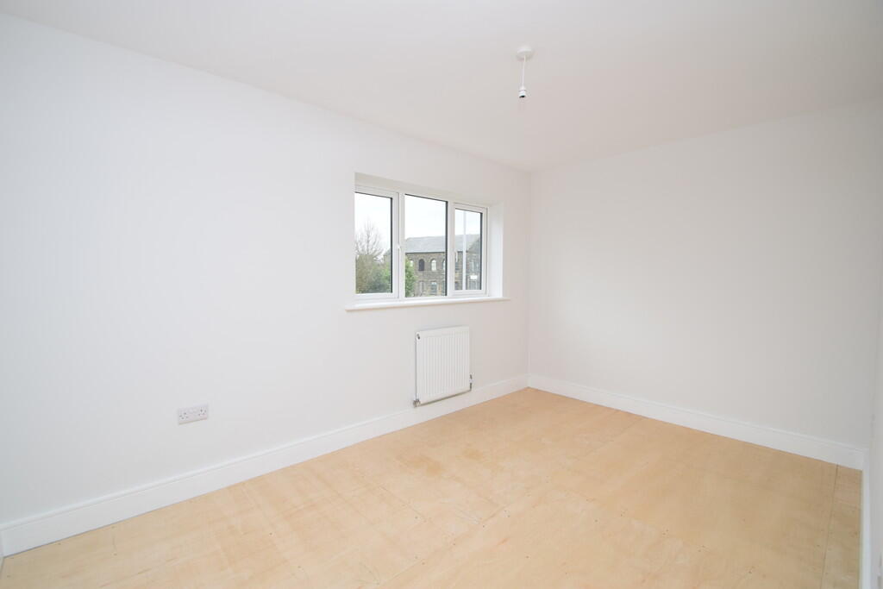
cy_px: 294
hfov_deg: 100.4
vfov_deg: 77.3
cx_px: 442
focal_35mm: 15
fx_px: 368
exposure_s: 1/160
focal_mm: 10
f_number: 6.3
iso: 400
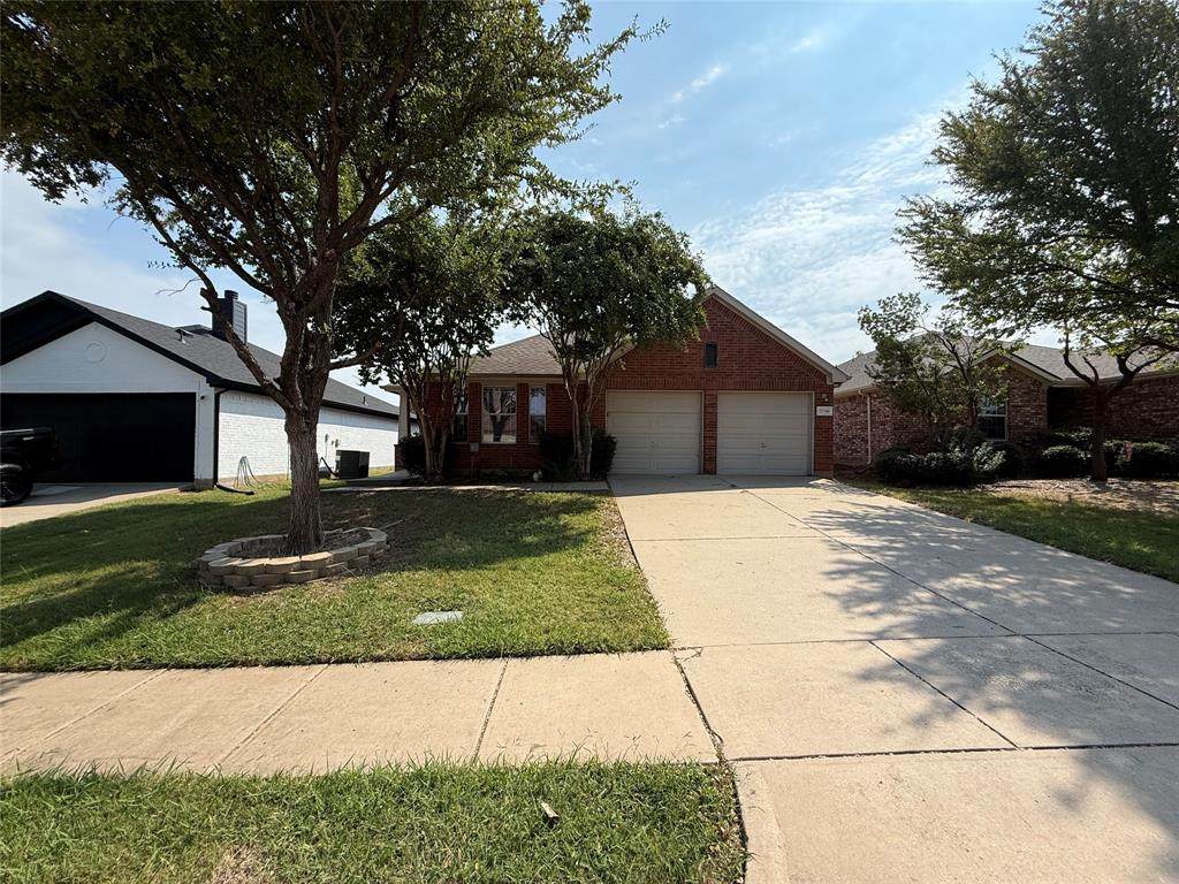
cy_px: 442
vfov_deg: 85.7
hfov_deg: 102.1
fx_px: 477
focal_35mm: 14
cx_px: 590
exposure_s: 1/1901
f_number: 2.2
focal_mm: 2.22
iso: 64
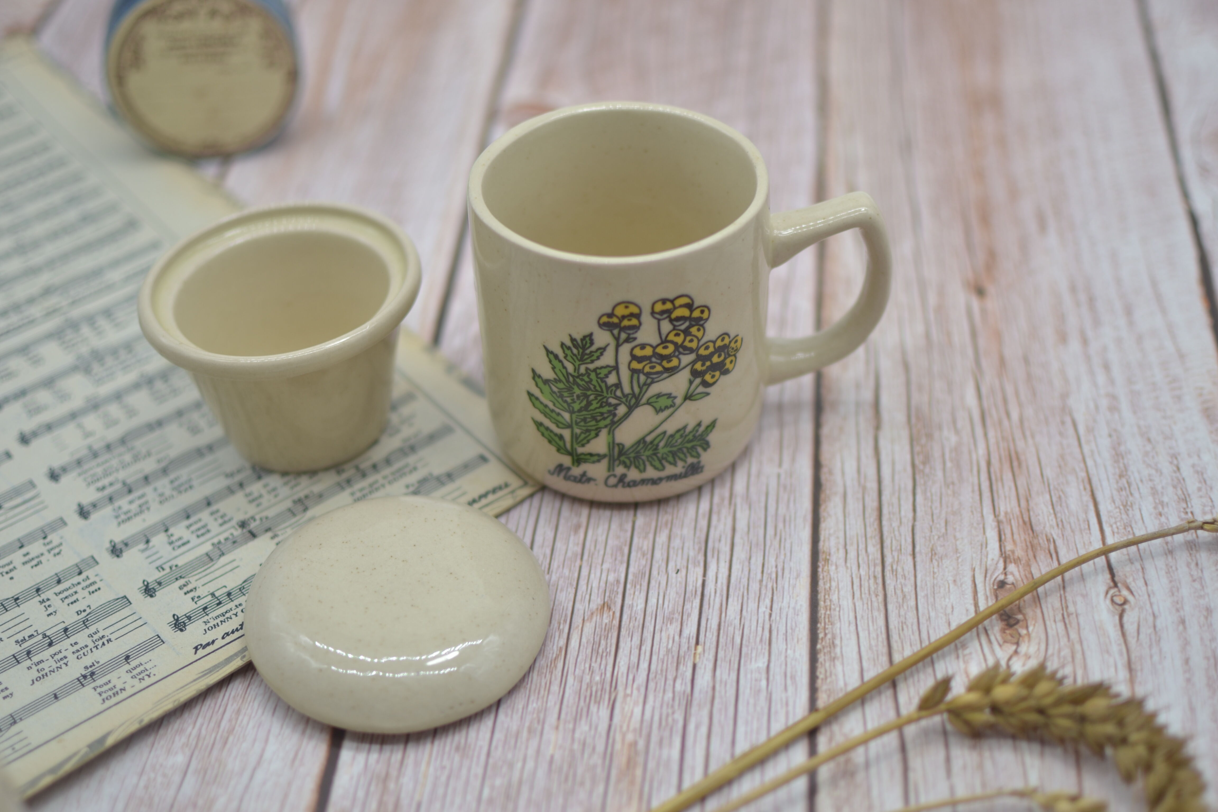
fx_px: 1776
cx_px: 609
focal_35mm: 52
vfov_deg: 25.8
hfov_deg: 37.9
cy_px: 406
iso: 100
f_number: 1.8
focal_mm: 35
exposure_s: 1/500
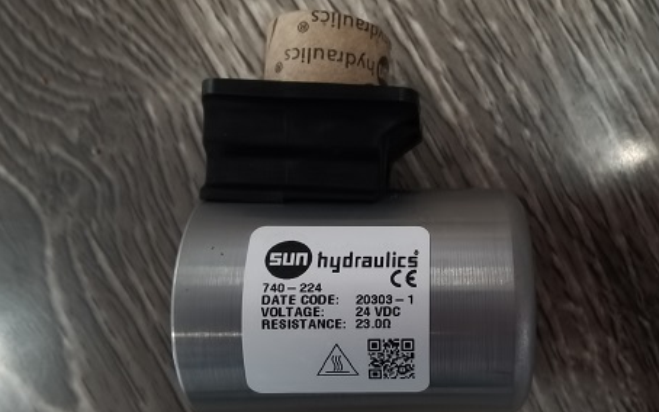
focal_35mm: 28
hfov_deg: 66.5
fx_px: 503
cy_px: 226
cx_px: 329
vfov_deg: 44.5
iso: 500
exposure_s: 1/20
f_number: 2.2
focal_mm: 2.26
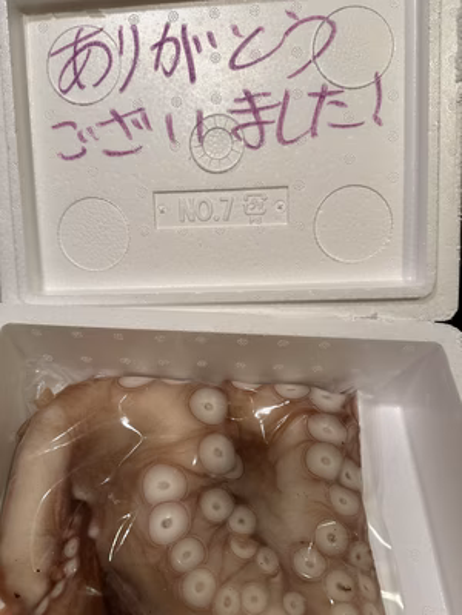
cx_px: 231
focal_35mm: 24
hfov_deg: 56.8
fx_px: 427
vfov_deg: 71.6
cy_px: 308
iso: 160
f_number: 1.78
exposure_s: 1/100
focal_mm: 6.86
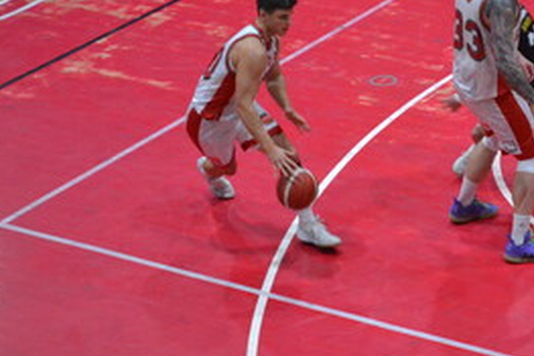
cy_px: 185
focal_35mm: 134
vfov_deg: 10.2
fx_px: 1984
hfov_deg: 15.2
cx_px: 418
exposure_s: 1/160
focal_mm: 55
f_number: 5.6
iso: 3200
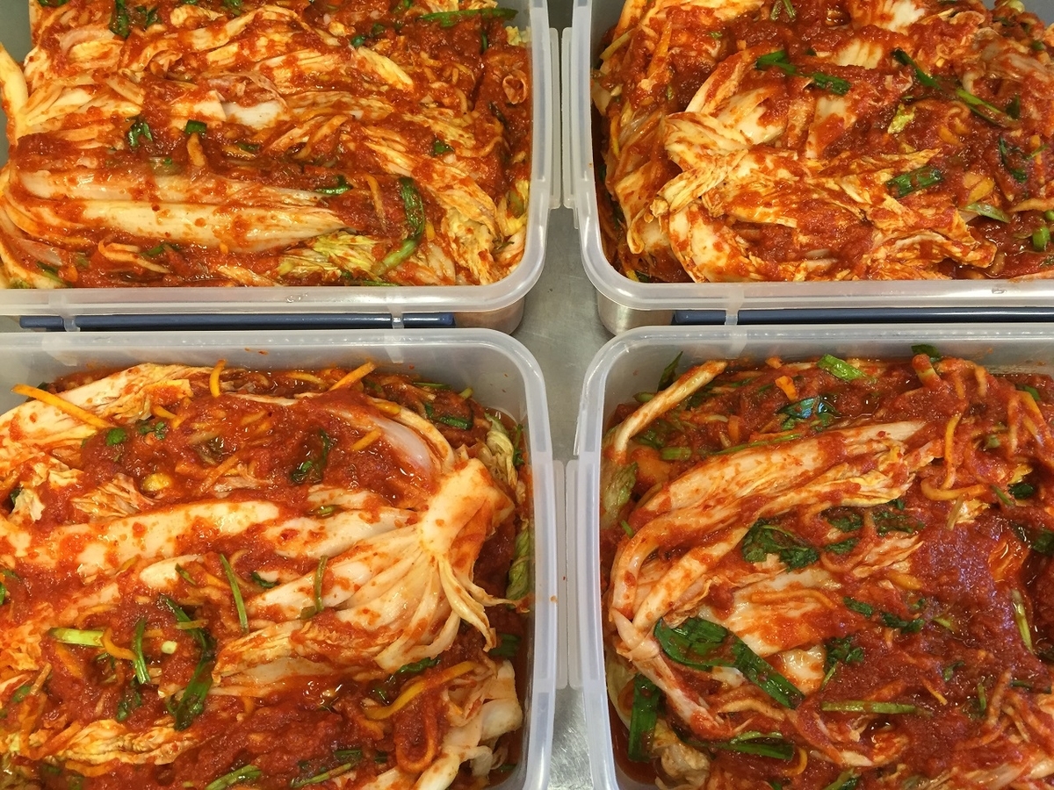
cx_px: 527
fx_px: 883
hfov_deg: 61.7
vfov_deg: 48.2
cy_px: 395
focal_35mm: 29
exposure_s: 1/30
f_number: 2.2
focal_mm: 4.15
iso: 125
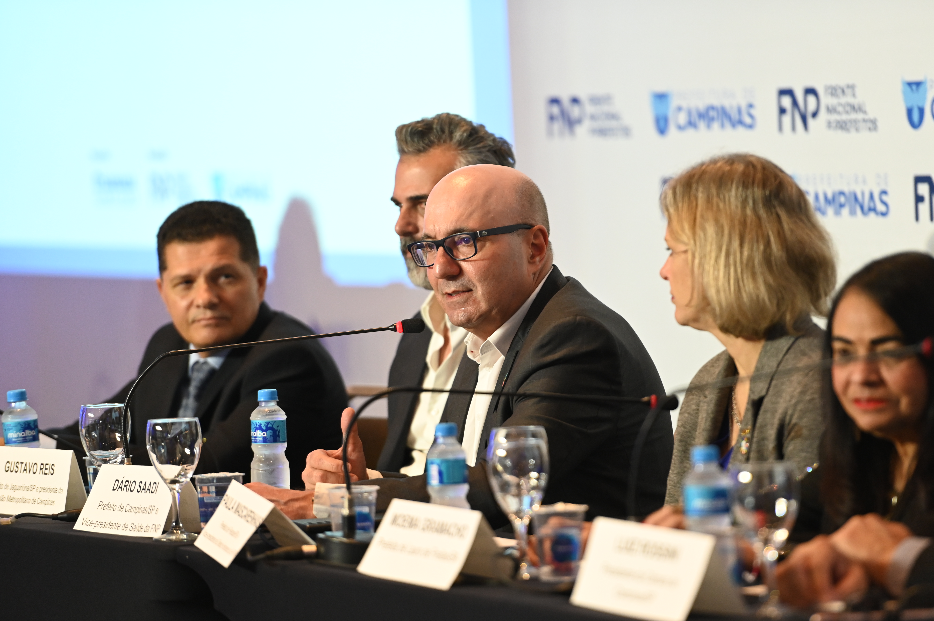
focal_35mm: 221
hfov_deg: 9.3
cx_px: 514
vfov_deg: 6.2
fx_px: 5730
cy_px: 339
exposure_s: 1/80
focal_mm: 200
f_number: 2.8
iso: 1600
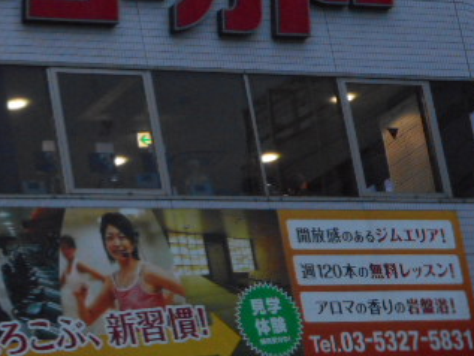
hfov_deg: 9.5
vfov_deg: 7.2
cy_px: 9
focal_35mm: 206
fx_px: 2822
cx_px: 18
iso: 560
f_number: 5.8
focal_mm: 18.2
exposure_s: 1/60
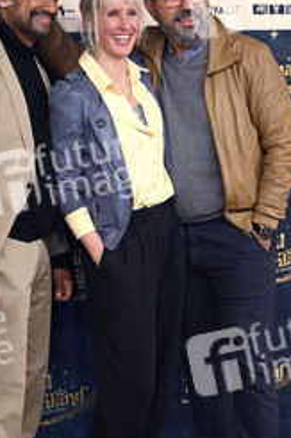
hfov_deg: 13.3
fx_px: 1251
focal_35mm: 103
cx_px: 116
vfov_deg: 19.8
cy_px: 265
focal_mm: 63
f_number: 2.8
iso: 250
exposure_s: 1/160
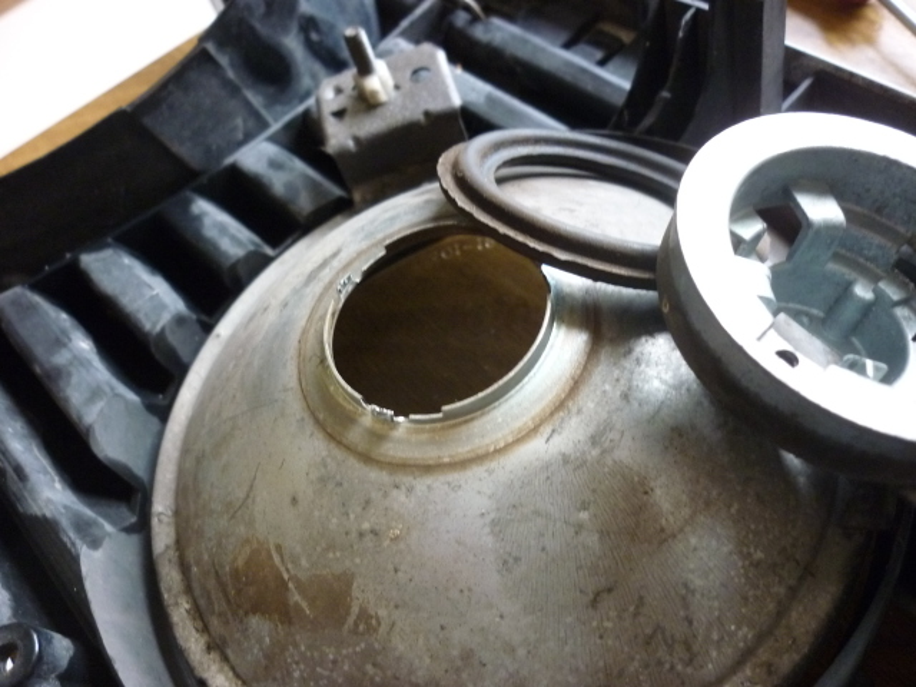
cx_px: 458
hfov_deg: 55.4
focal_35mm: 33
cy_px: 344
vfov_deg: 42.9
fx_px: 873
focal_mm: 5.5
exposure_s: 1/25
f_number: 2.8
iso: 400
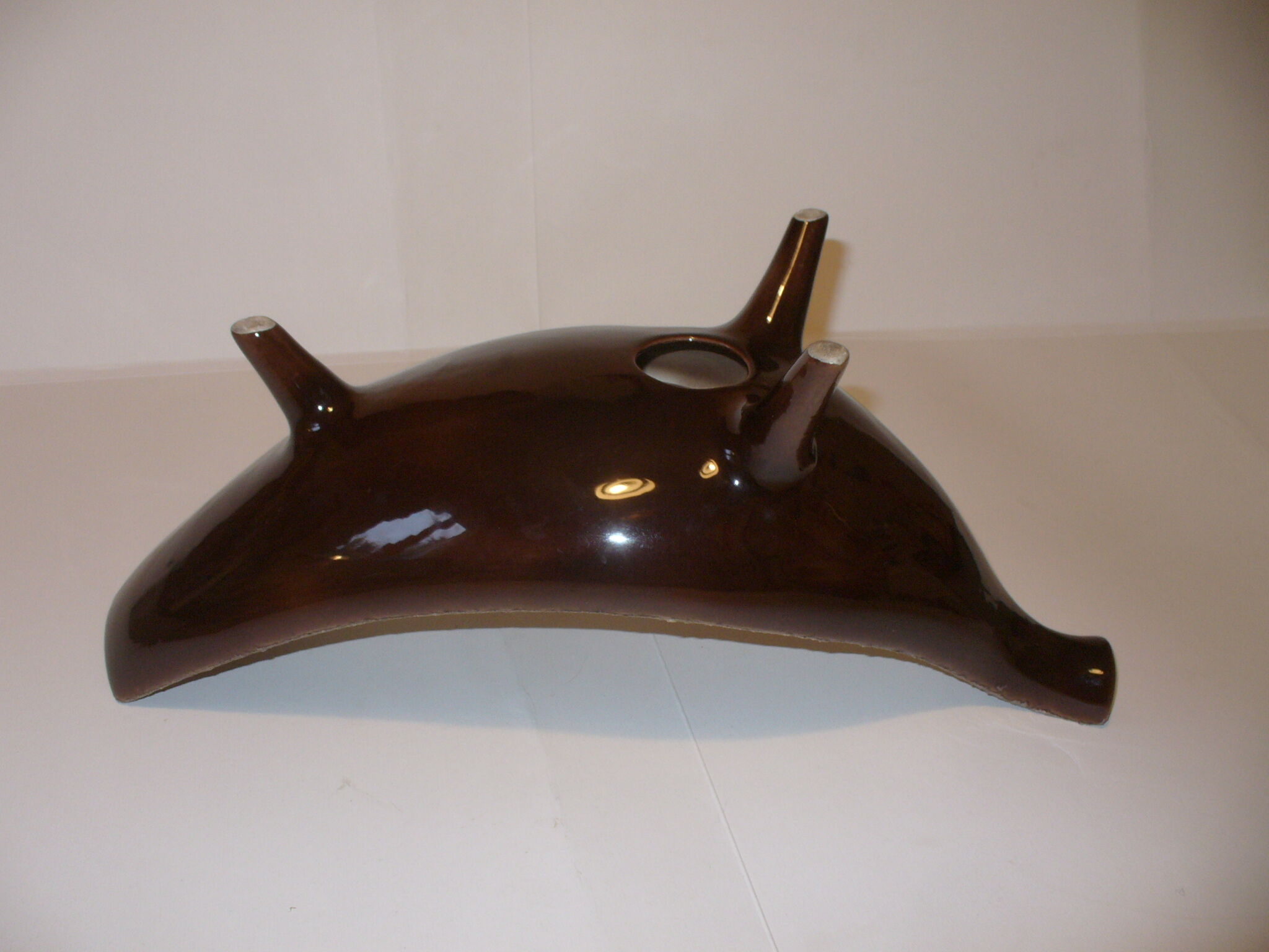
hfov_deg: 50.1
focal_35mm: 37
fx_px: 1356
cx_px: 634
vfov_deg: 38.7
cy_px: 476
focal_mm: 6.1
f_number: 2.8
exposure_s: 1/8
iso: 100
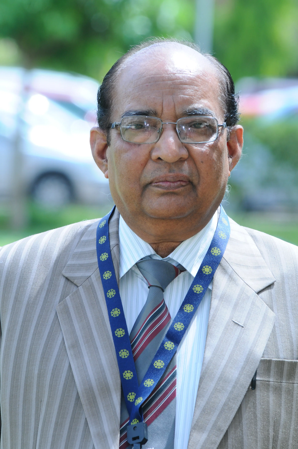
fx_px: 3734
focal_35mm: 300
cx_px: 149
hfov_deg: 4.6
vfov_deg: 6.9
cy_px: 224
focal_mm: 200
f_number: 8
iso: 250
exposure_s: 1/200
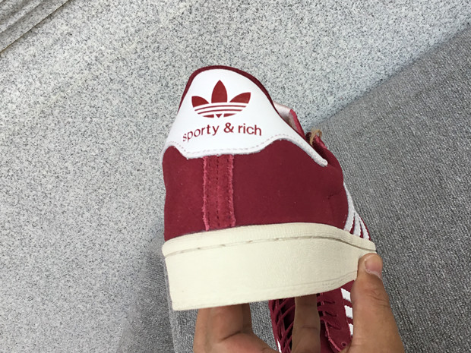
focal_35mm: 45
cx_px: 305
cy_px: 142
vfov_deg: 32.1
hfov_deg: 41.6
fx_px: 612
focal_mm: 3.3
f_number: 2.4
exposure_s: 1/342
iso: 25
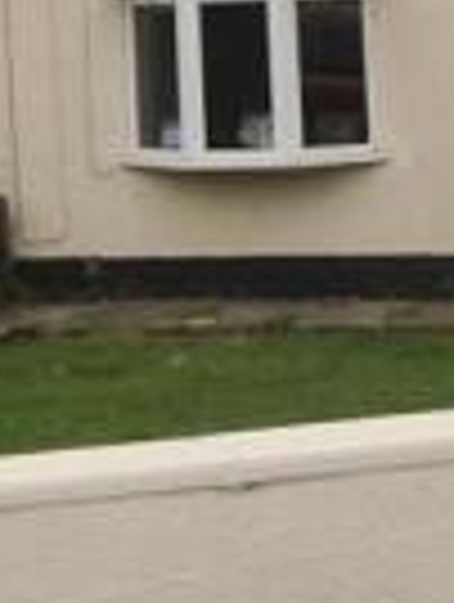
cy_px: -182
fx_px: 1987
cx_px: 234
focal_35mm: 114
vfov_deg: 16.3
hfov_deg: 13.0
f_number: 2.4
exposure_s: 1/1783
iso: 50
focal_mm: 4.28
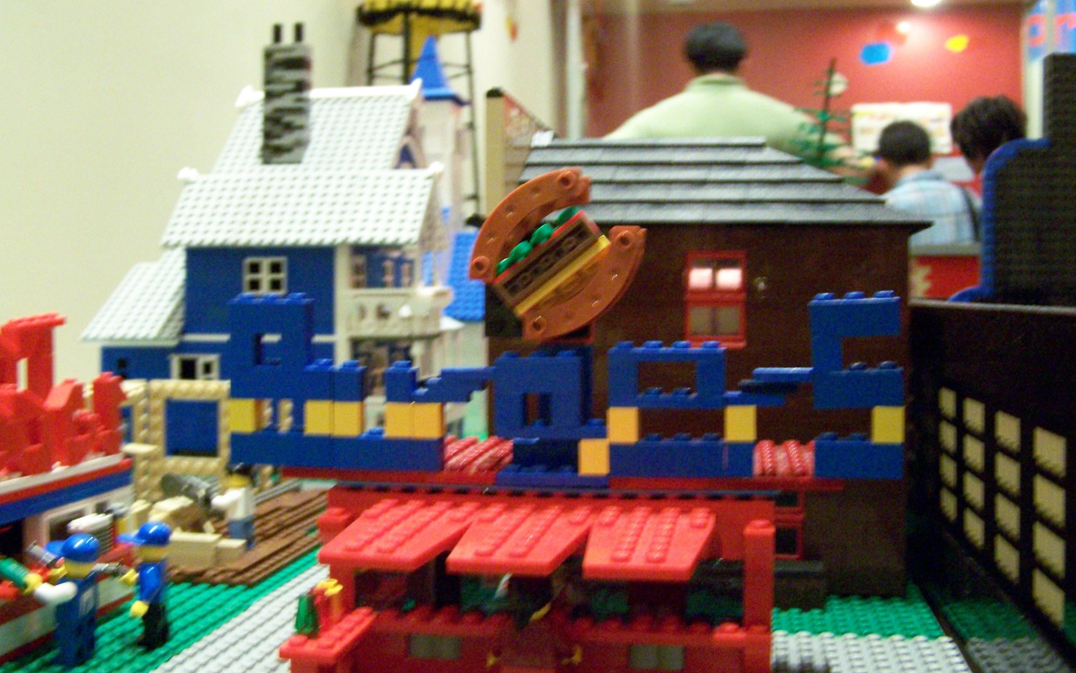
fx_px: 1202
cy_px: 273
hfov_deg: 48.2
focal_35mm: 41
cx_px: 532
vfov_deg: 31.2
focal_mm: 6.3
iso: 400
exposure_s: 1/13
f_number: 2.8
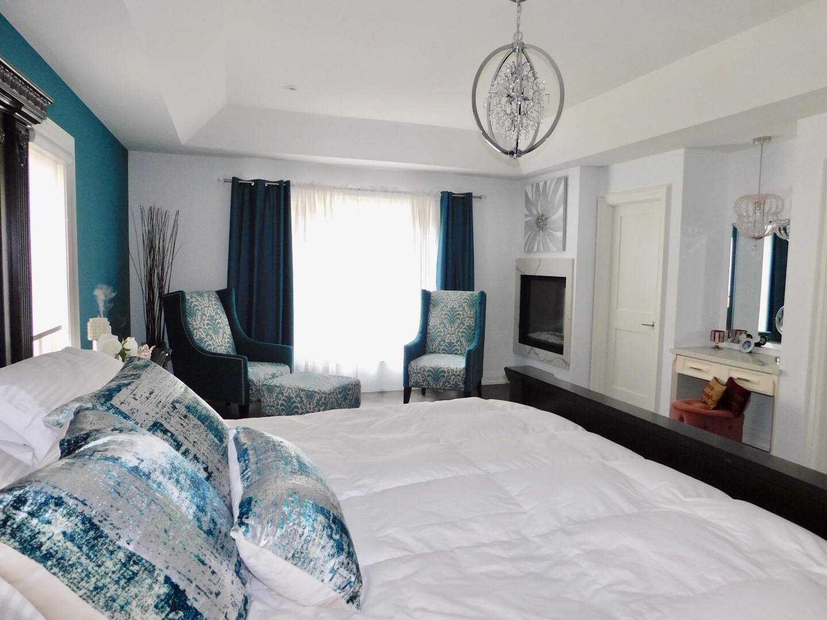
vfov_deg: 58.9
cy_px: 310
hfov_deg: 73.9
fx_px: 549
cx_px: 414
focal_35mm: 23
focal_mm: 4
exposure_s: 1/30
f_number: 3
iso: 200
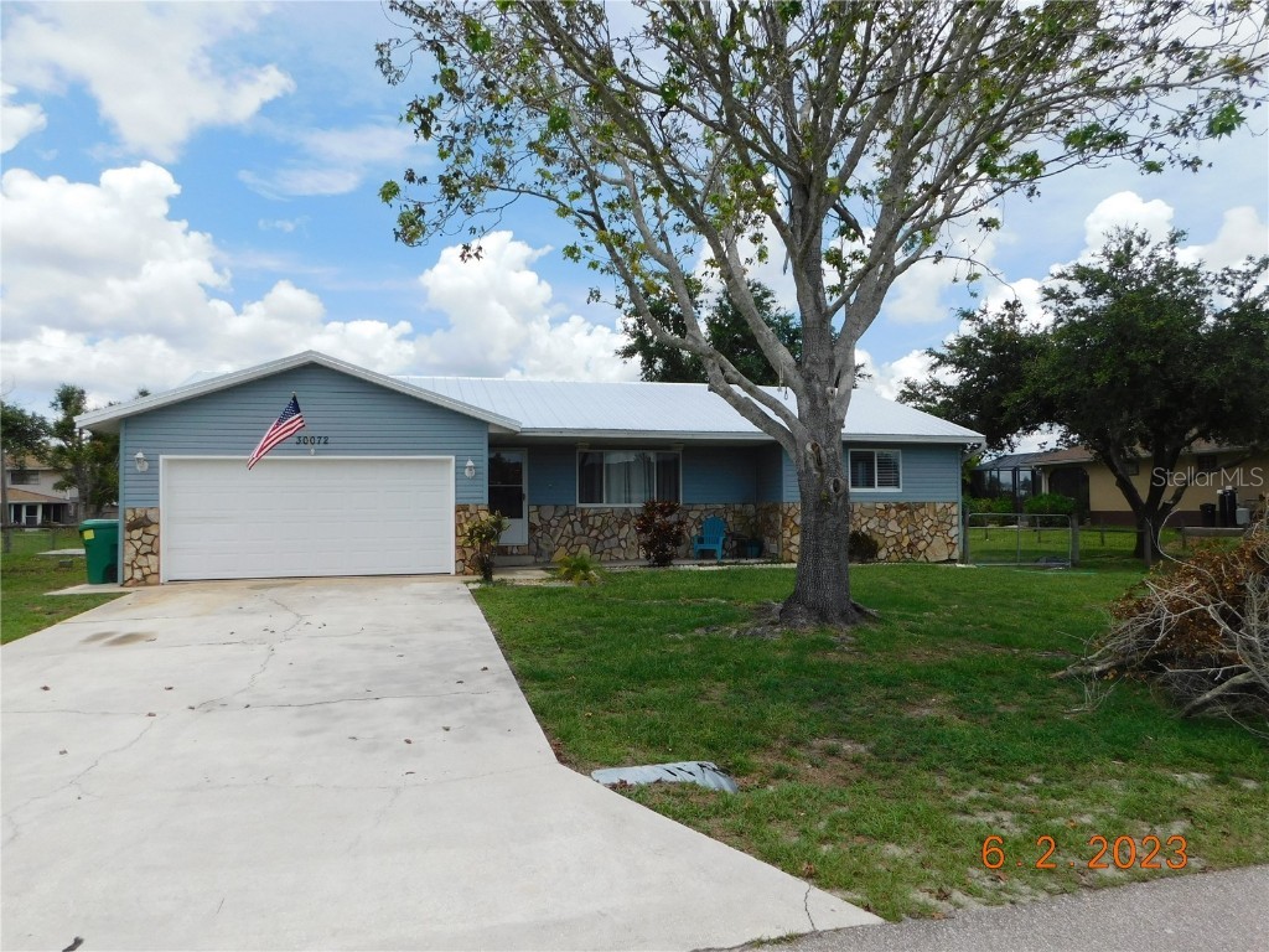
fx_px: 843
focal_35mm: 23
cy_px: 476
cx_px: 634
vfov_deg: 58.9
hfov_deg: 73.9
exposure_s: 1/640
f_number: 6
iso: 125
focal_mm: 4
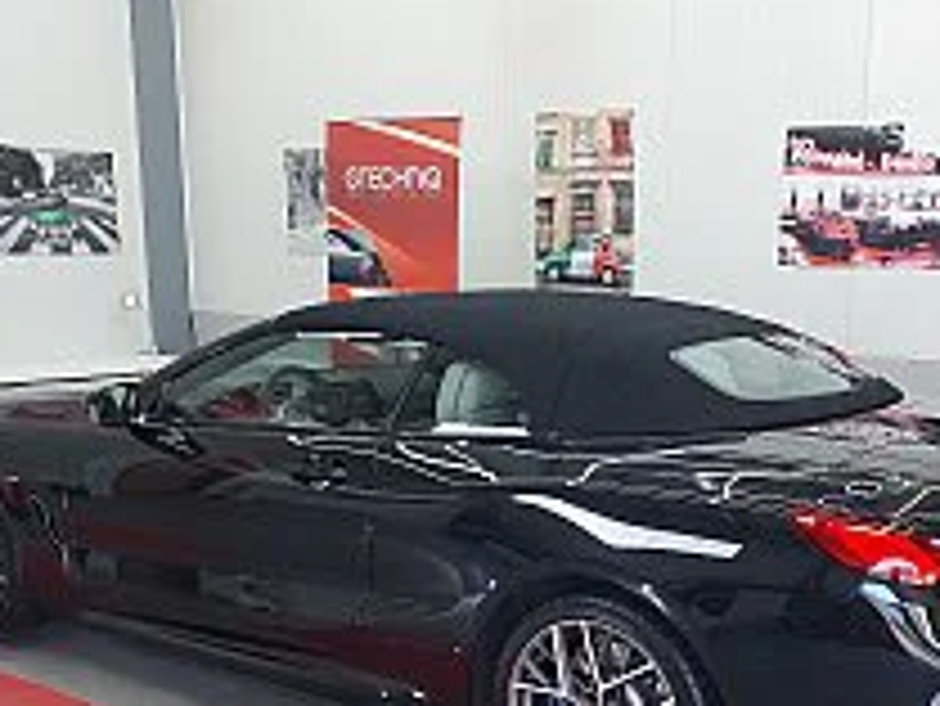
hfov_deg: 41.1
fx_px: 1250
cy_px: 517
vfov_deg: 31.1
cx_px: 558
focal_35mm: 46
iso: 64
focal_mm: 5.23
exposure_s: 1/50
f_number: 1.8
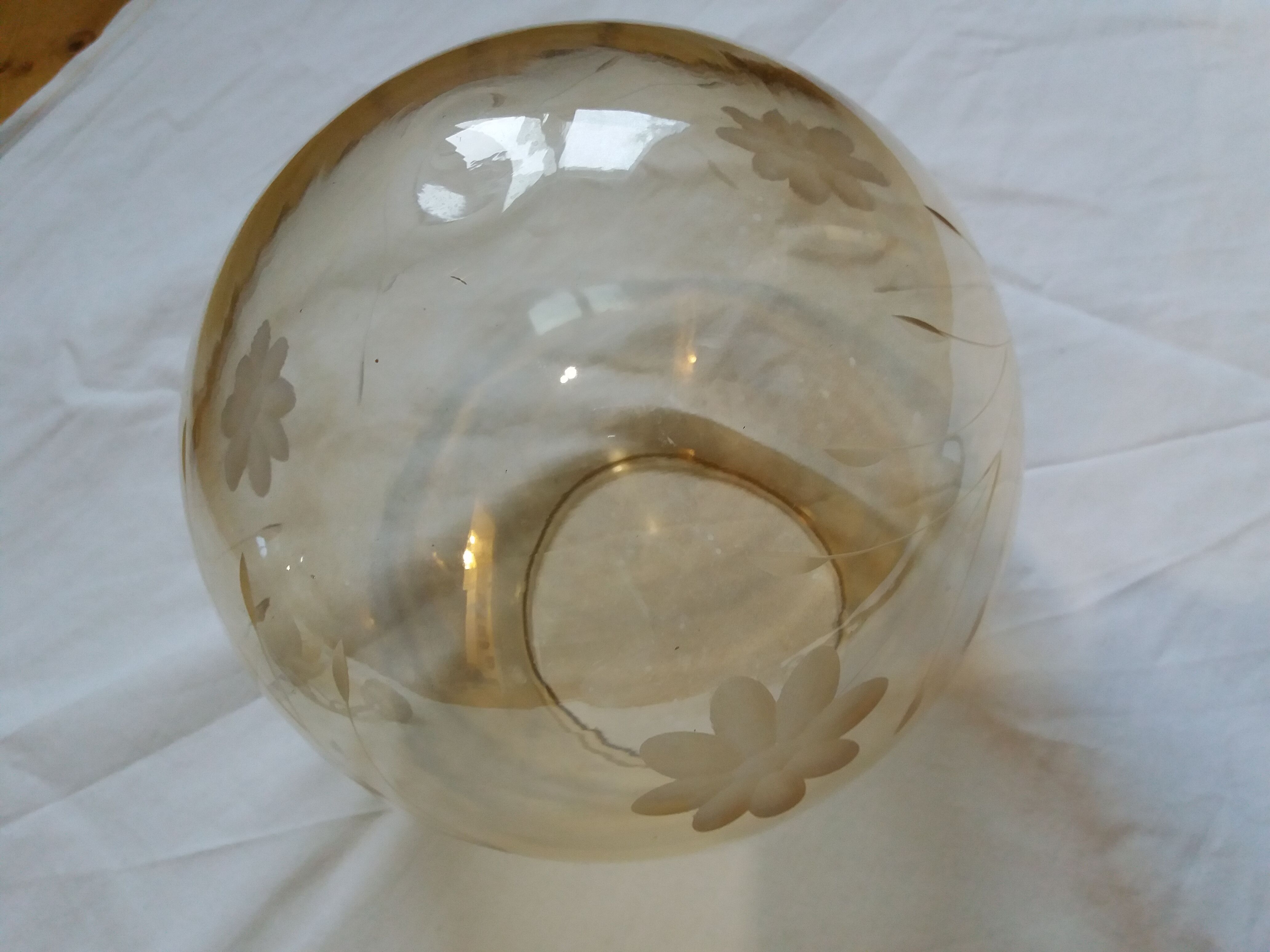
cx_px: 635
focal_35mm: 28
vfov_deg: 49.7
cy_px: 476
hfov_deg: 63.4
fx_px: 1027
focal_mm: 3.7
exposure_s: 1/20
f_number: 1.9
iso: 160
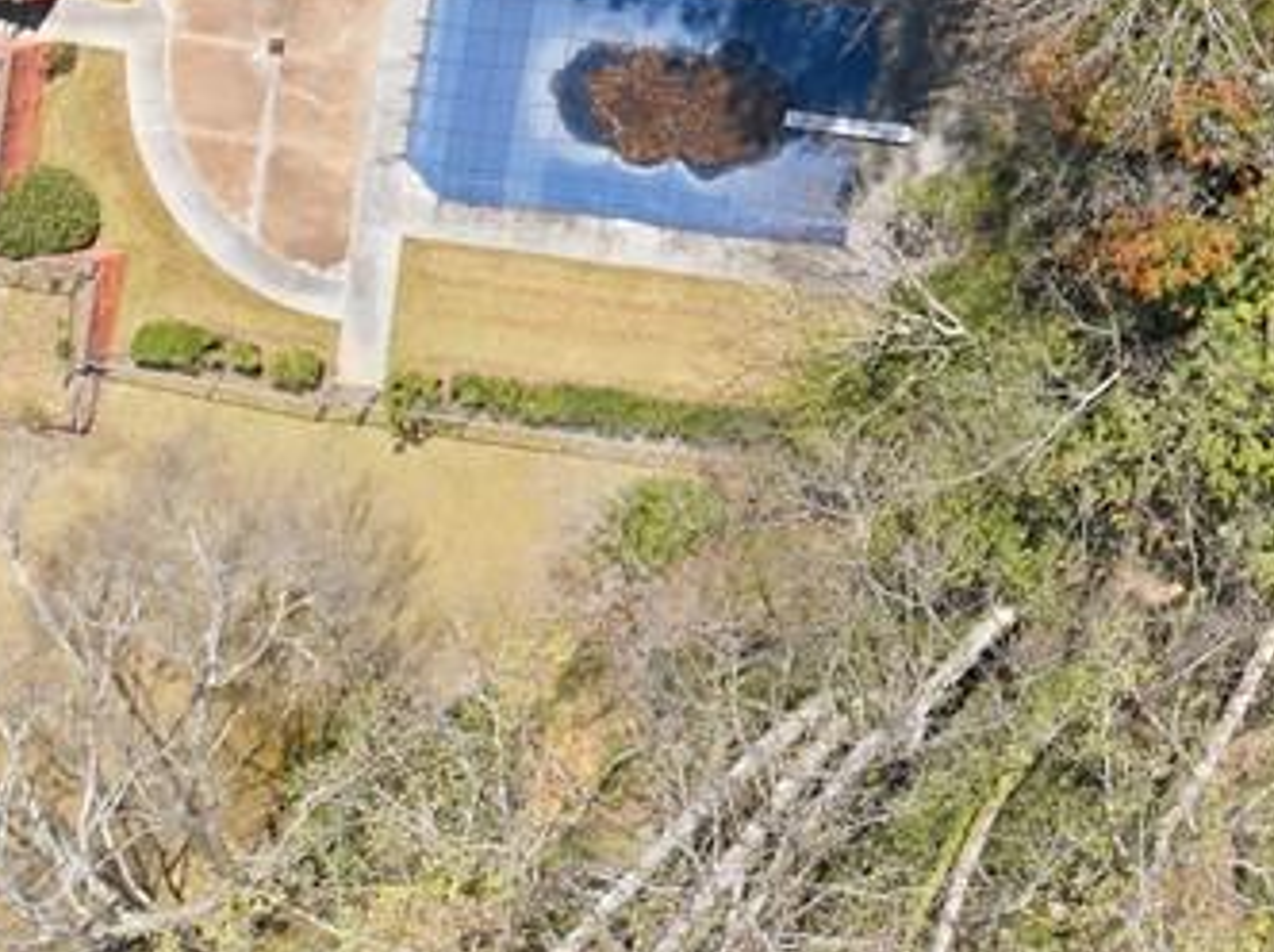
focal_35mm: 74
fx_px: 2720
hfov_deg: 23.0
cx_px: 1727
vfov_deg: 18.0
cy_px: -426
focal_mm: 12.3
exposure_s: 1/1250
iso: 120
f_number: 2.8
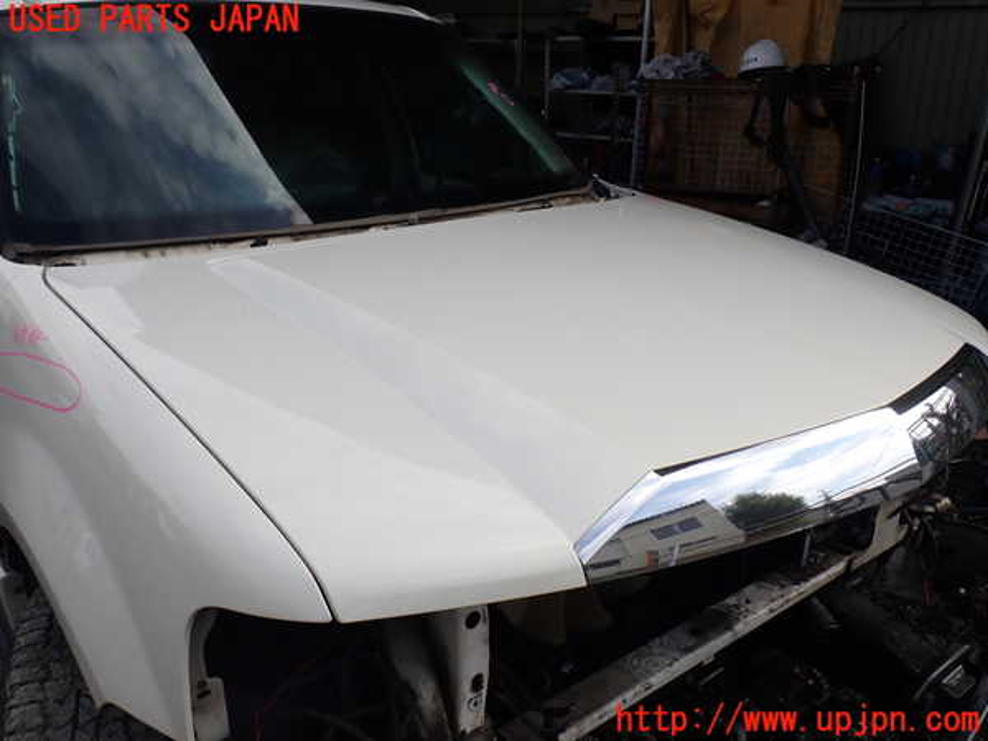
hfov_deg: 60.0
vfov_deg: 46.8
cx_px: 494
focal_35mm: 30
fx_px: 856
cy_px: 370
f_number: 3.2
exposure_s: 1/800
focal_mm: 5.4
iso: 100
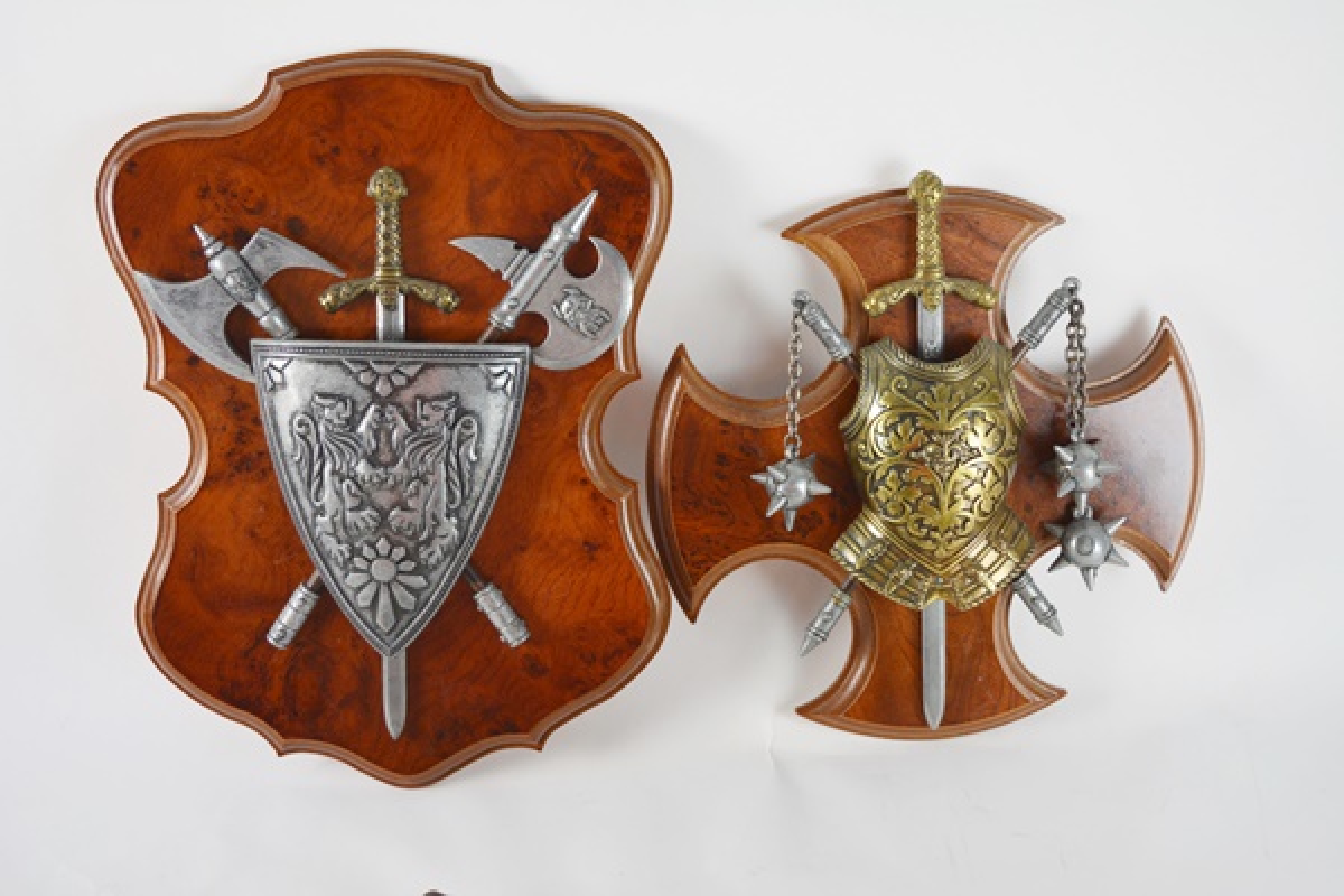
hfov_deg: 36.9
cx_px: 672
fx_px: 2016
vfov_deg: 25.1
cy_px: 448
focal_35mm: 54
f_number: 5
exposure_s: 1/100
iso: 400
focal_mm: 36
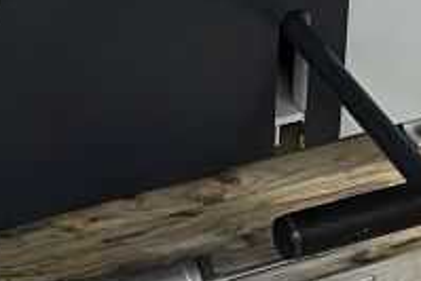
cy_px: -245
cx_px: 68
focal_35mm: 139
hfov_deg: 14.6
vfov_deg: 9.4
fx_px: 1627
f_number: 1.5
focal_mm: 5.7
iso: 125
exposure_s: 1/50
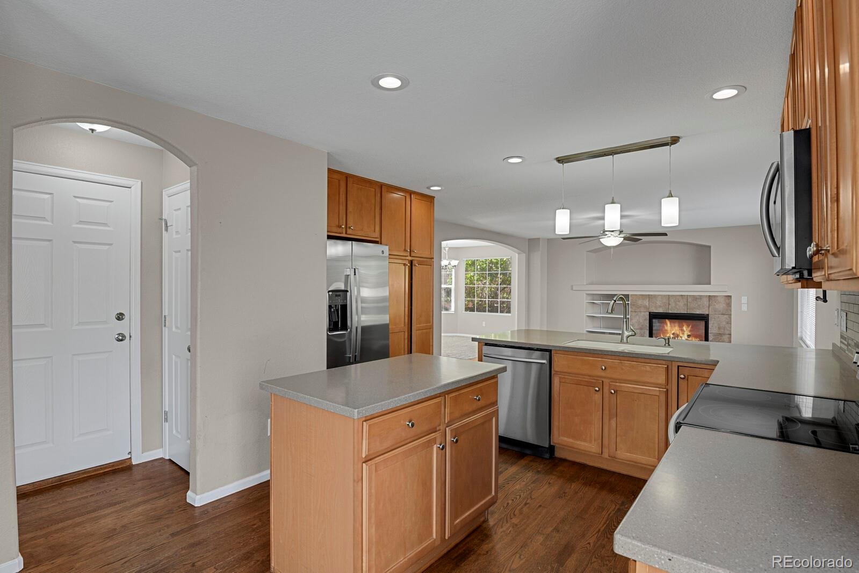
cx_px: 430
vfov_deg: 70.4
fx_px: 406
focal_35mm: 17
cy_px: 286
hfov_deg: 93.3
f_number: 9
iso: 250
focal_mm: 17
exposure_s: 2.5
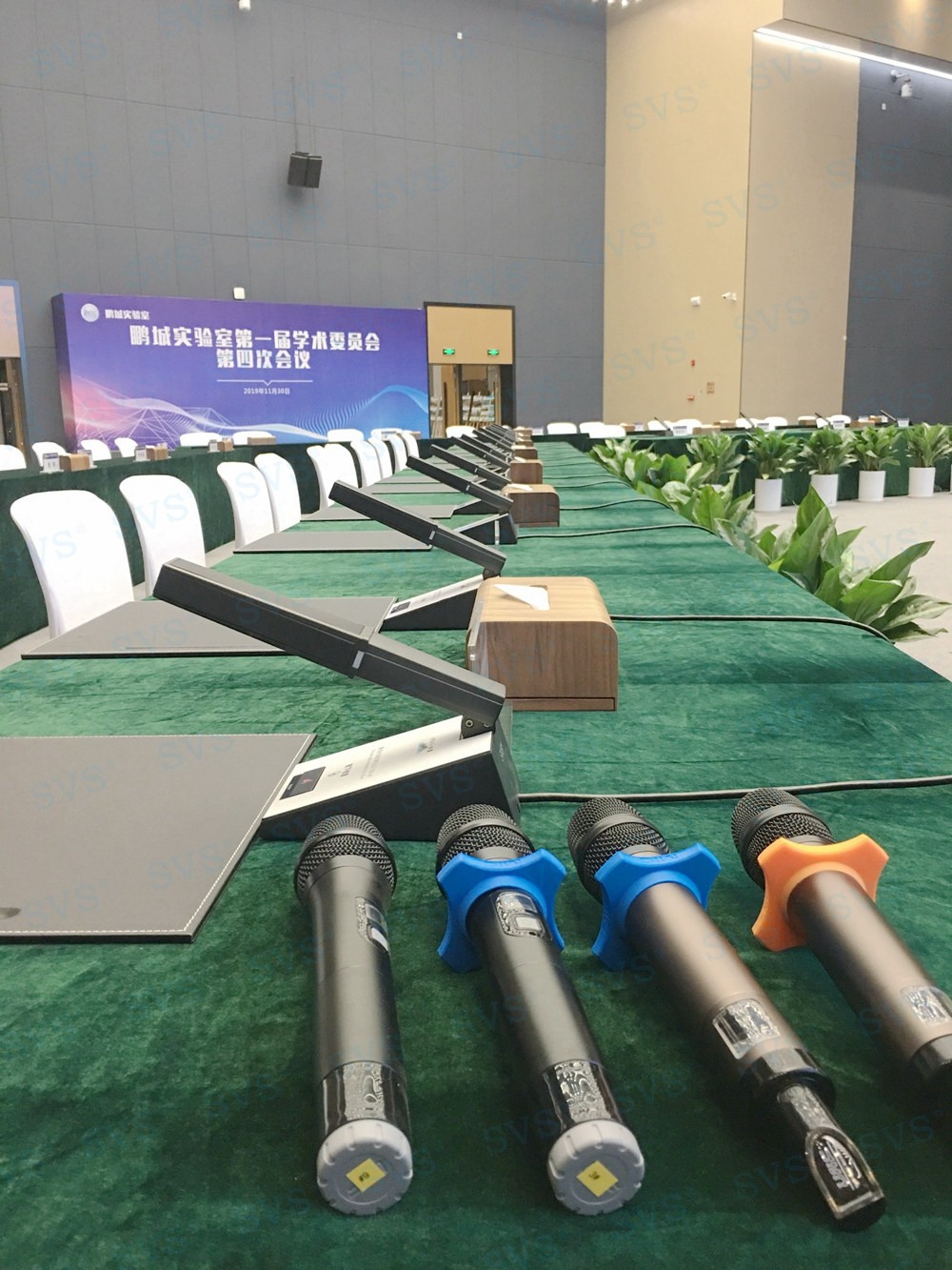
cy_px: 635
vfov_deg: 61.7
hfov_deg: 48.2
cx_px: 476
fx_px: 1063
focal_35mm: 29
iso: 80
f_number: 2.2
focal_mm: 4.15
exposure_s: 1/17
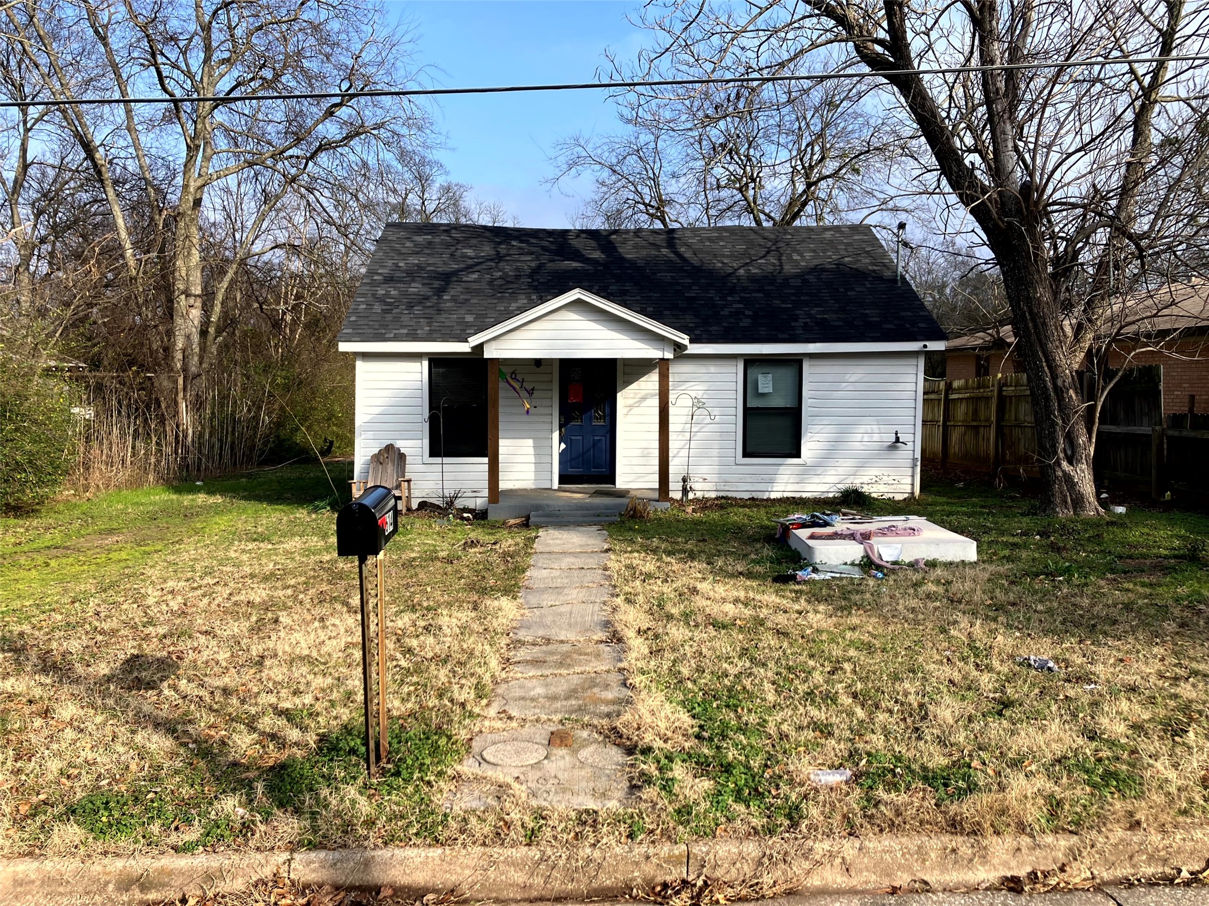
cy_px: 453
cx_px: 604
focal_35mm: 28
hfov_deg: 63.4
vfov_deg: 49.7
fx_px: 978
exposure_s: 1/1215
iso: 32
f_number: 1.8
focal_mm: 3.99
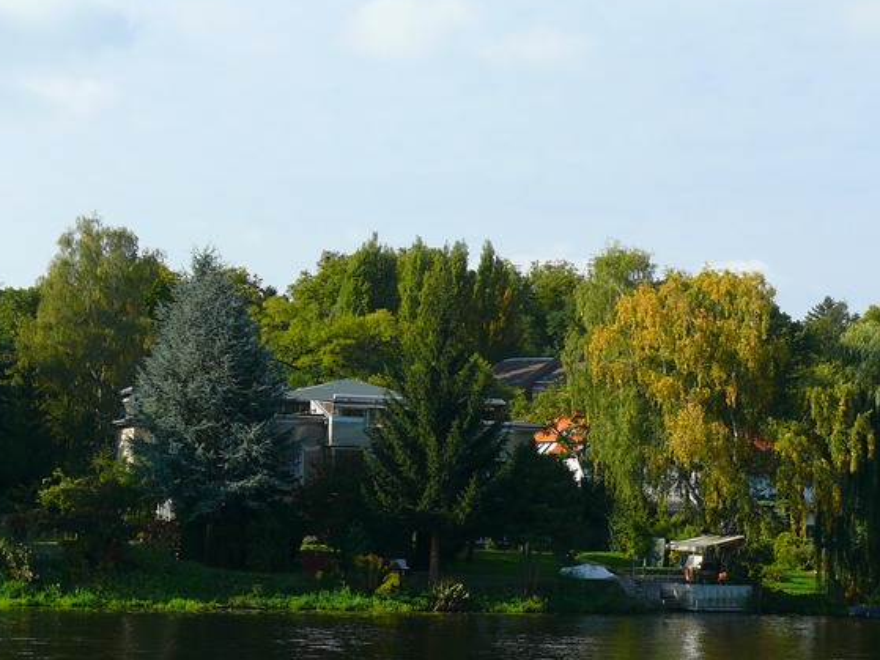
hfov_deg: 20.0
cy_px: 425
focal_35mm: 98
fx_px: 2491
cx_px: 490
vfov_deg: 15.1
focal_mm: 12.2
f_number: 4
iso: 100
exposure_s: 1/200
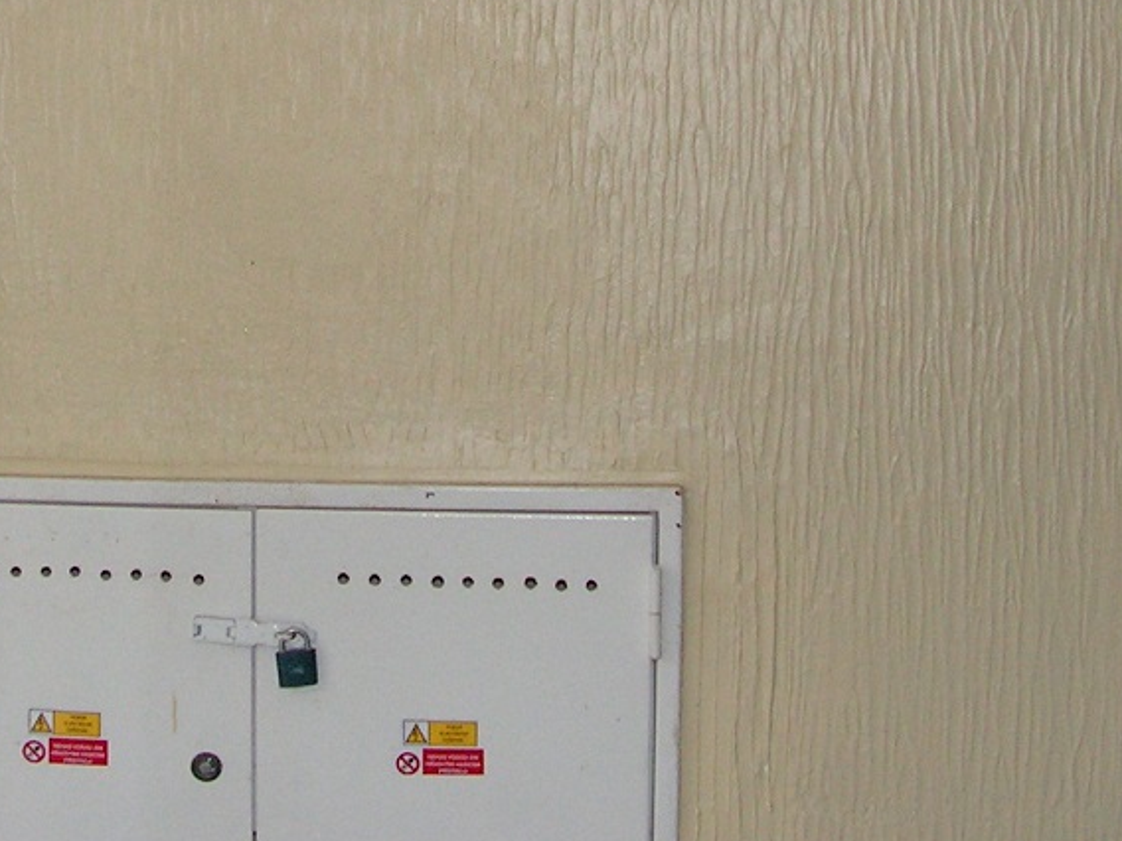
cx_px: 399
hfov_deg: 25.6
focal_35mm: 76
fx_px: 2463
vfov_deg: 19.0
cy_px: 73
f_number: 3.2
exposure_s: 1/40
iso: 200
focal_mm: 6
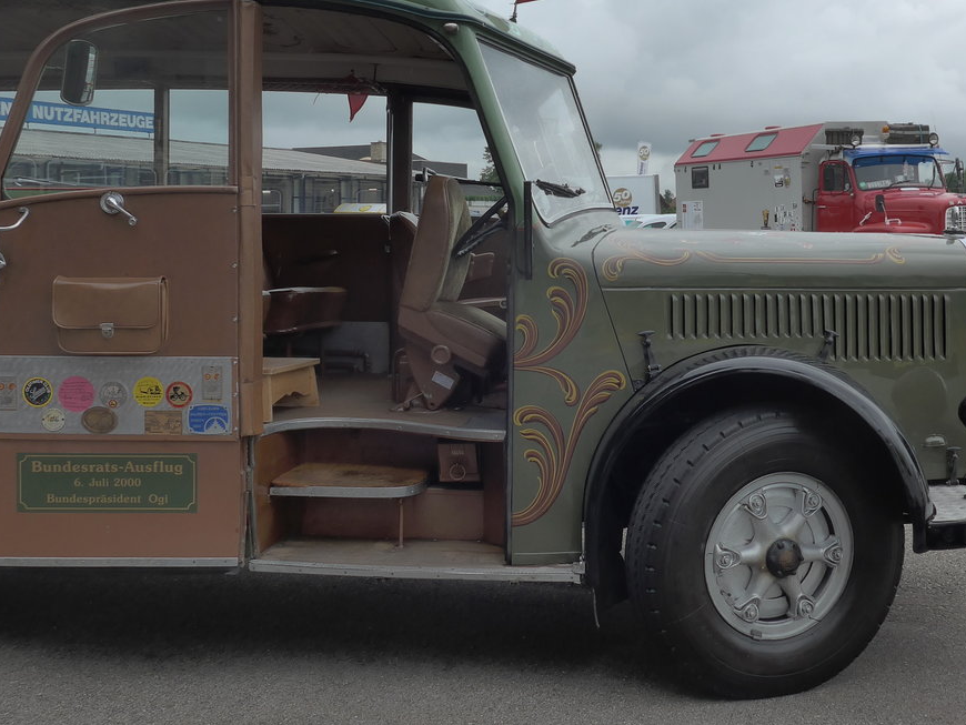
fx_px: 1117
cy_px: 278
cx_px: 546
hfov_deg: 46.7
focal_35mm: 40
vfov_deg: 35.8
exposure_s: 1/800
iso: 160
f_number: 4
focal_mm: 6
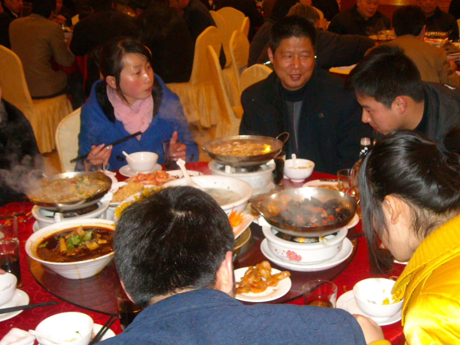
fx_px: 625
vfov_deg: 30.9
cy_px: 181
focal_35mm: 47
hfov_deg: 40.3
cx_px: 264
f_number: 2.8
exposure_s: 1/60
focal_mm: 5.7
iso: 400
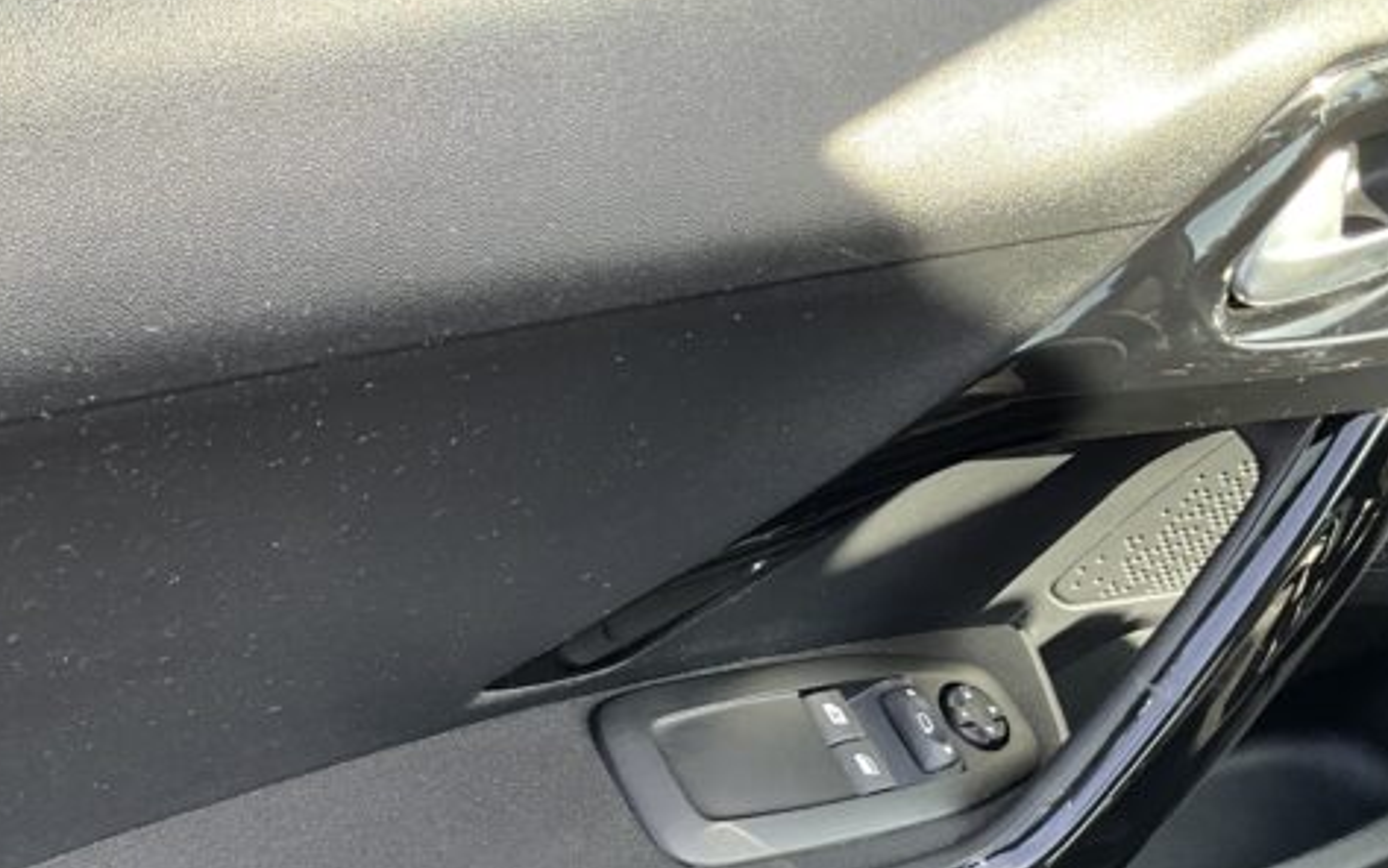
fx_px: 1968
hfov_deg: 38.9
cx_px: 704
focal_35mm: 52
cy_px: 739
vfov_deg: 24.4
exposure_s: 1/122
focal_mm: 3
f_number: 1.8
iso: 50
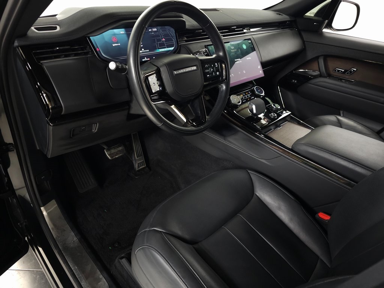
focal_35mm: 23
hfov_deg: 73.9
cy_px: 144
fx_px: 255
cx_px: 192
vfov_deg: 58.9
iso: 250
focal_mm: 6.3
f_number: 1.7
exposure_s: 1/60
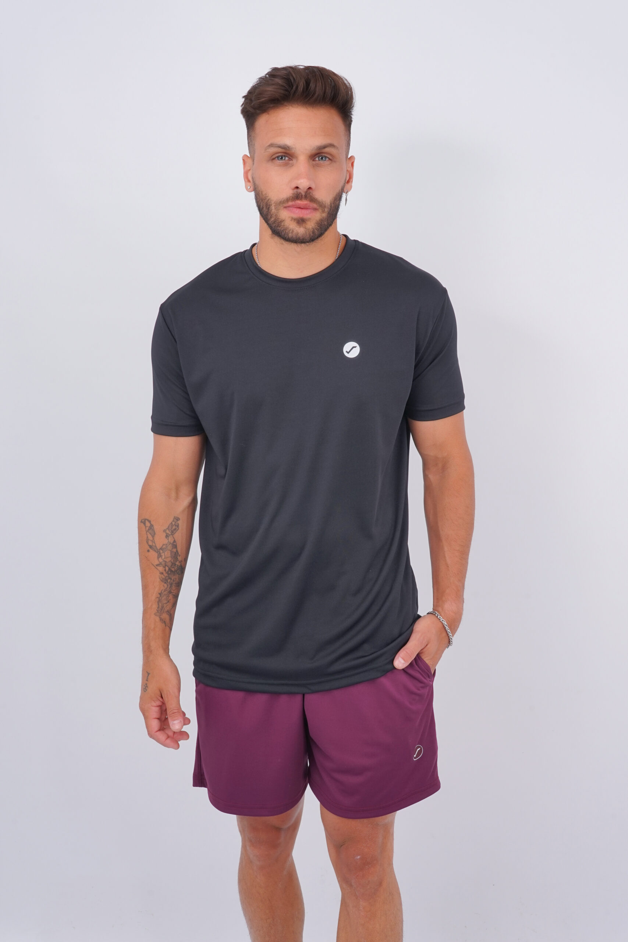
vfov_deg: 46.4
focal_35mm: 42
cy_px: 471
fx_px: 1099
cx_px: 314
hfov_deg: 31.9
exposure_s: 1/125
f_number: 14
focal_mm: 42
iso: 160
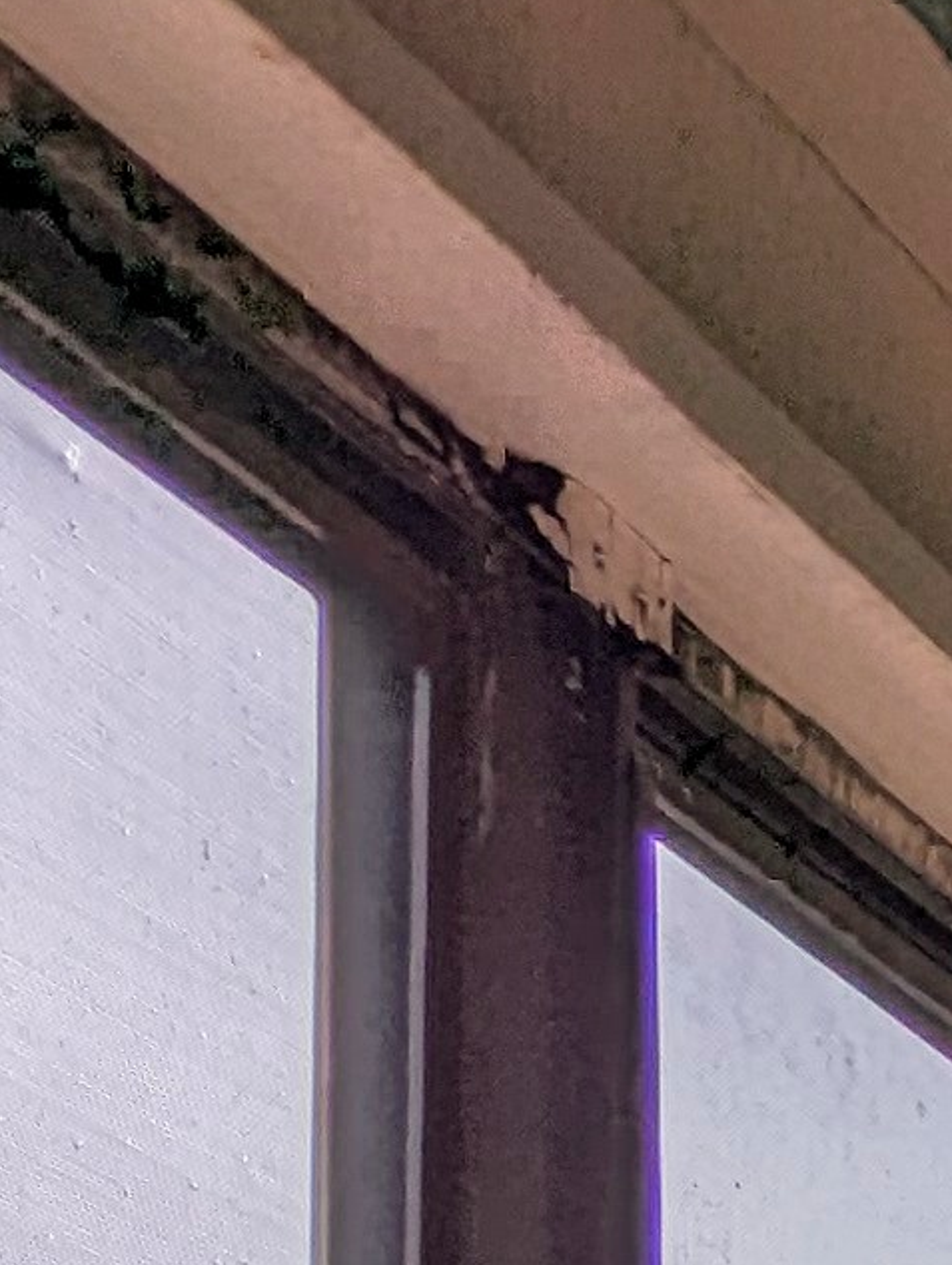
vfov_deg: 14.3
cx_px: 2774
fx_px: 3769
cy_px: 2833
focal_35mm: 103
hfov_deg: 10.6
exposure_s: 1/344
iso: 49
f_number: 2.2
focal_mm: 2.35
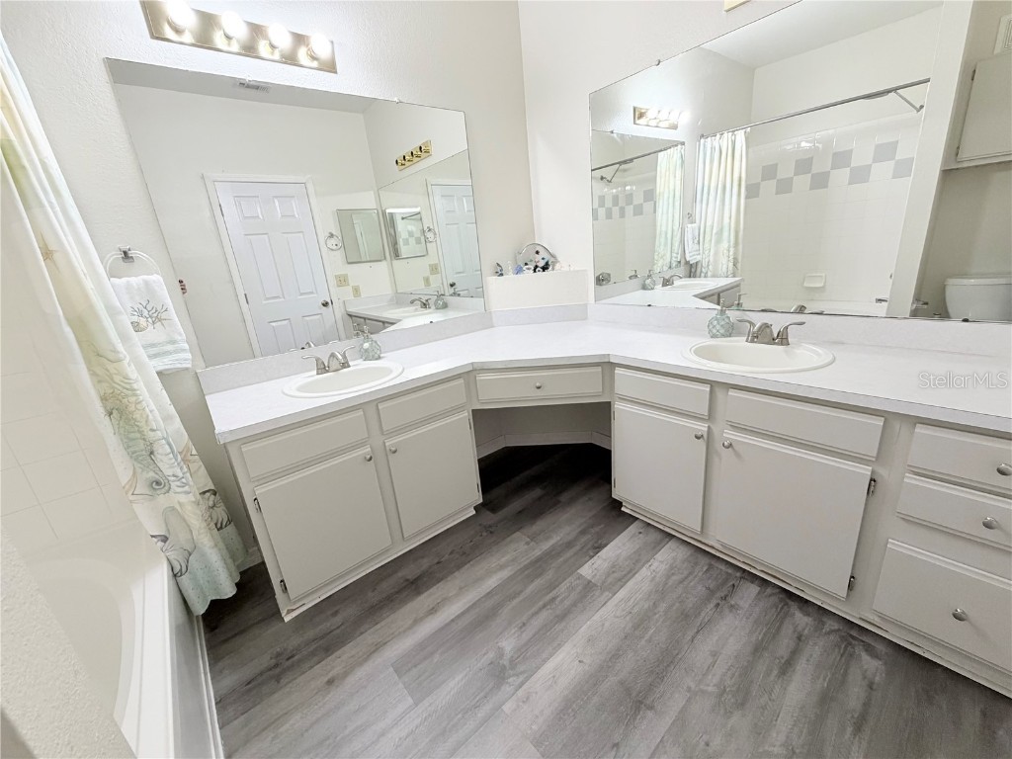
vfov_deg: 85.7
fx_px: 409
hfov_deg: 102.1
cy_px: 380
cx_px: 506
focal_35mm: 14
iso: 250
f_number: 2.2
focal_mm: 2.22
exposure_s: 1/120
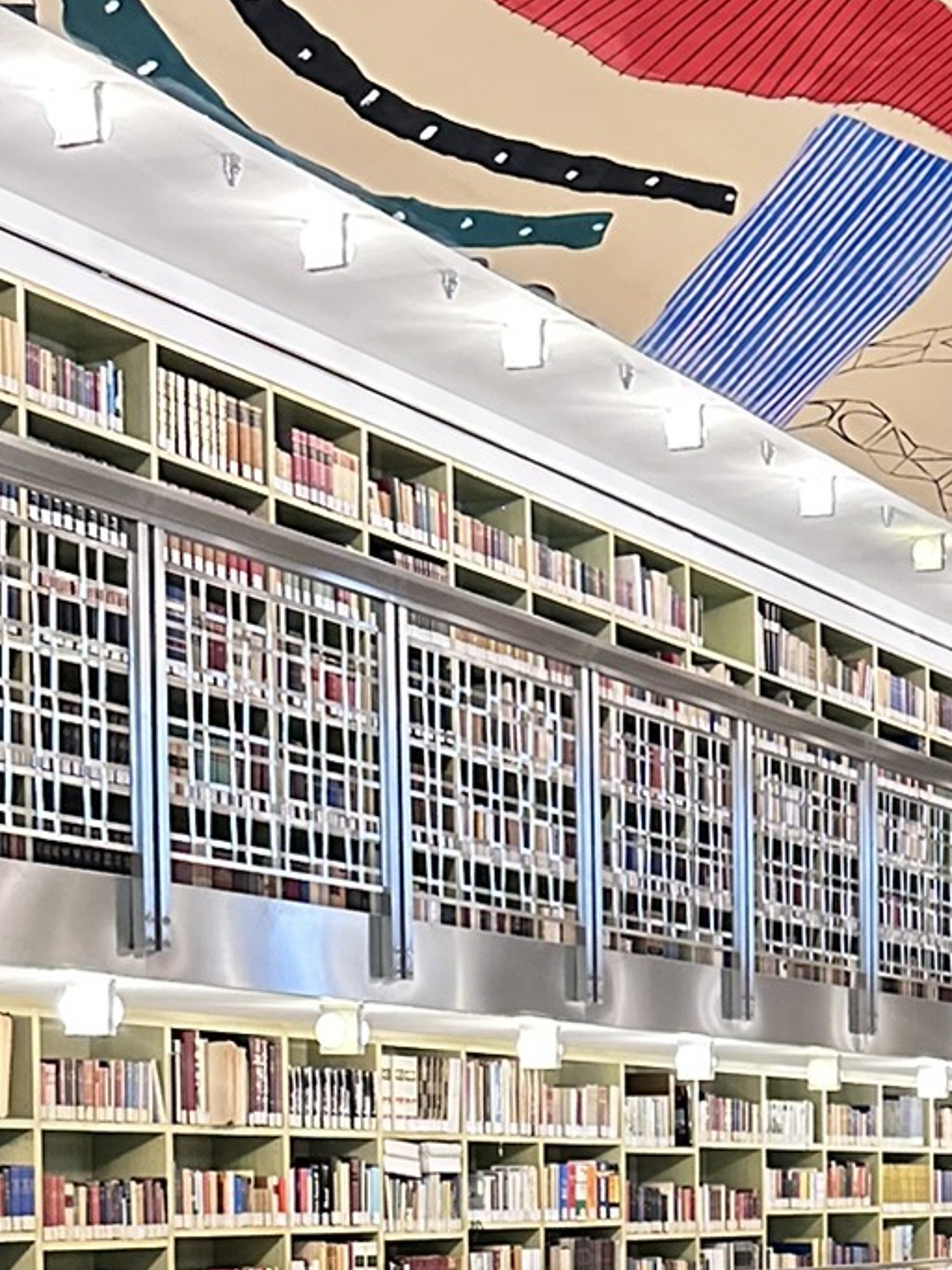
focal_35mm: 72
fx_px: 2641
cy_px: 1290
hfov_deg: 19.2
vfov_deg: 25.6
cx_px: 1160
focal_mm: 6.86
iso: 1000
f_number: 1.78
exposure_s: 1/33
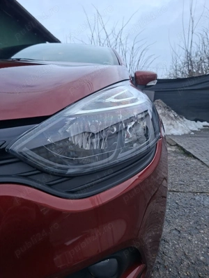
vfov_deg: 73.9
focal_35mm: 23
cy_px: 139
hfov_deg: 58.9
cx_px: 104
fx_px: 185
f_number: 1.8
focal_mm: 5.54
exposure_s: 1/100
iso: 80
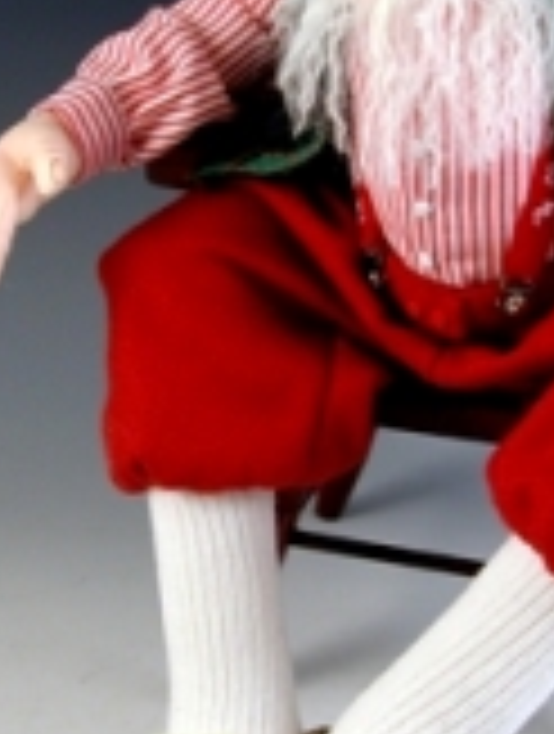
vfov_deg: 19.4
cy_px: 320
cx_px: 331
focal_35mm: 101
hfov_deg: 14.7
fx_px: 2147
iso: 100
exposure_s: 1/36.3
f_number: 2.9
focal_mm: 8.3
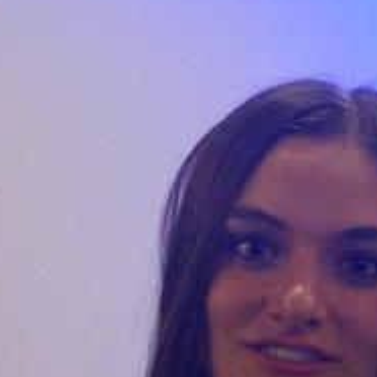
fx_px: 2333
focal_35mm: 189
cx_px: 375
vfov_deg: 9.0
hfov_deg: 9.2
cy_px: 567
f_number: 2.8
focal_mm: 27
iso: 6400
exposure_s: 1/100
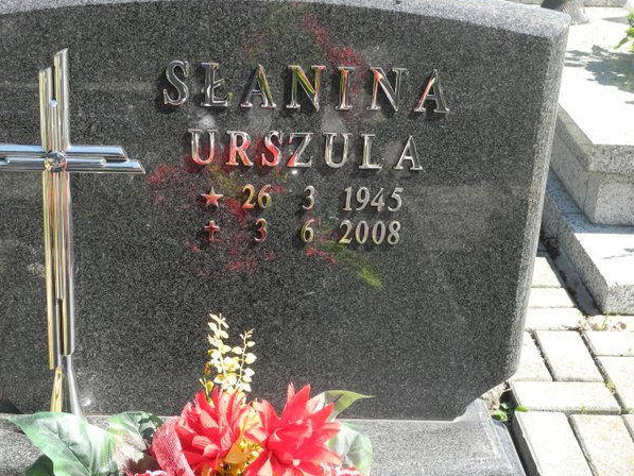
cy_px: 225
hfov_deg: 28.9
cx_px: 253
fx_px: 1227
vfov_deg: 21.9
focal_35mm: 67
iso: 100
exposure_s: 1/320
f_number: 3.5
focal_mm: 10.7
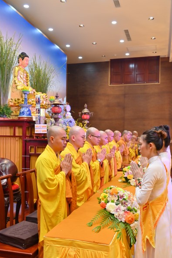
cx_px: 88
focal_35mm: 35
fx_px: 251
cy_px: 141
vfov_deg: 54.4
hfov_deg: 37.9
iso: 1250
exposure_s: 1/125
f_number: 5.6
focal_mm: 32
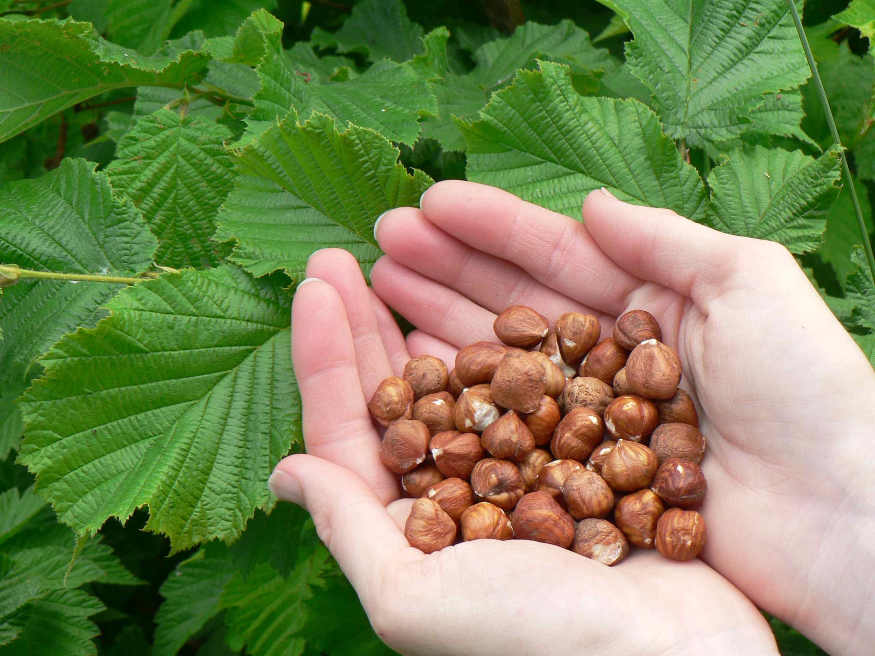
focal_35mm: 74
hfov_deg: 26.3
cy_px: 328
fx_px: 1871
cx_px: 438
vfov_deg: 19.9
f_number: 4
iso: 80
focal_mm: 12.4
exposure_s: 1/125
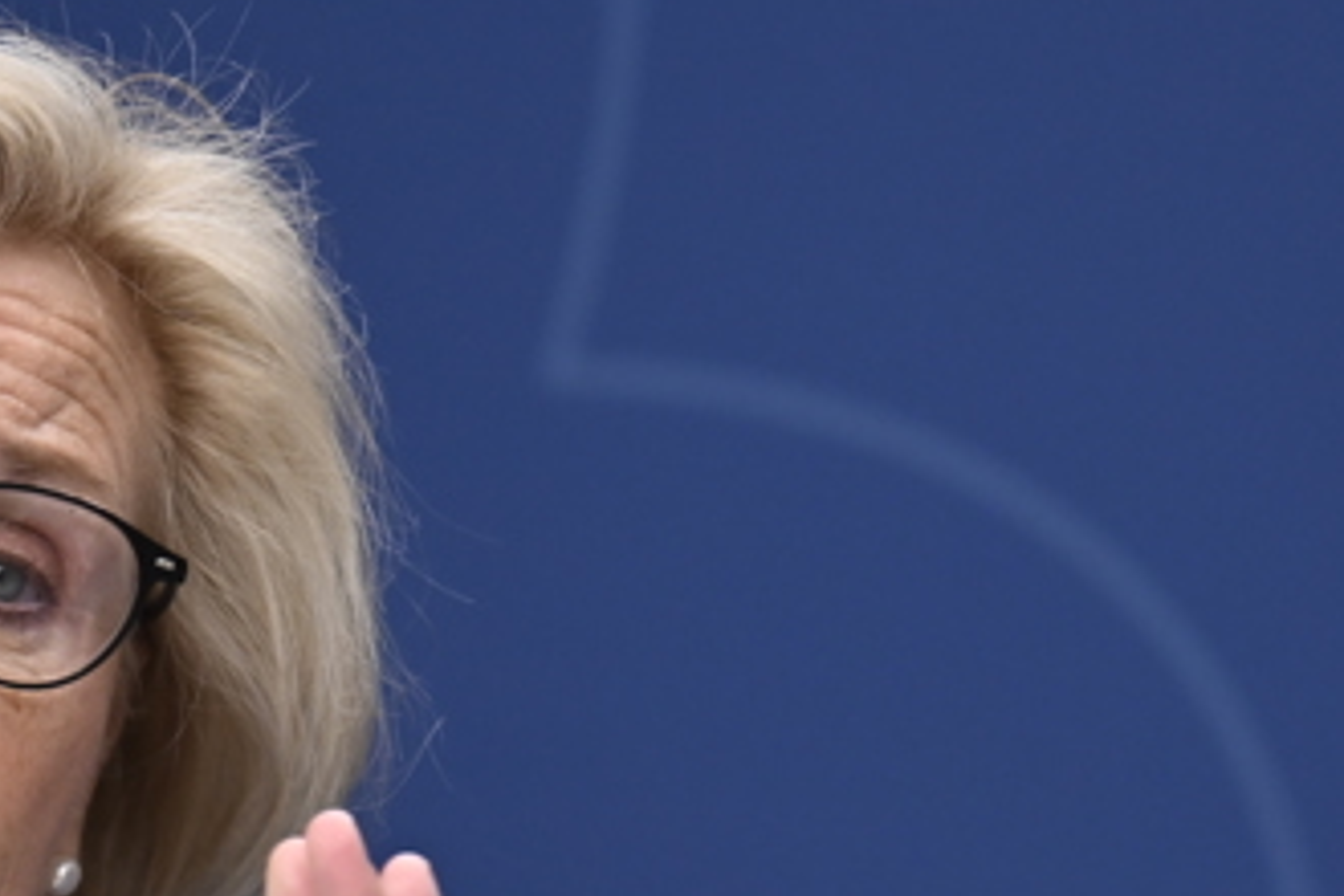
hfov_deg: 2.5
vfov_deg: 1.7
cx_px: 880
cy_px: 672
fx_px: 30798
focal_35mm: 825
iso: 640
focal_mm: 200
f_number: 2.8
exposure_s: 1/200
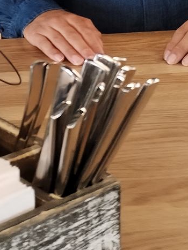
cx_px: -4
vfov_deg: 17.6
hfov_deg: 13.7
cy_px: -60
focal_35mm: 106
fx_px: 768
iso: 684
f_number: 1.8
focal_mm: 4.75
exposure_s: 1/33.3
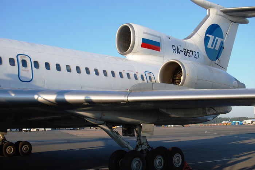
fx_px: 340
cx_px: 128
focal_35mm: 48
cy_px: 85
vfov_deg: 28.1
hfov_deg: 41.1
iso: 100
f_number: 6.3
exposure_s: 1/160
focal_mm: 32
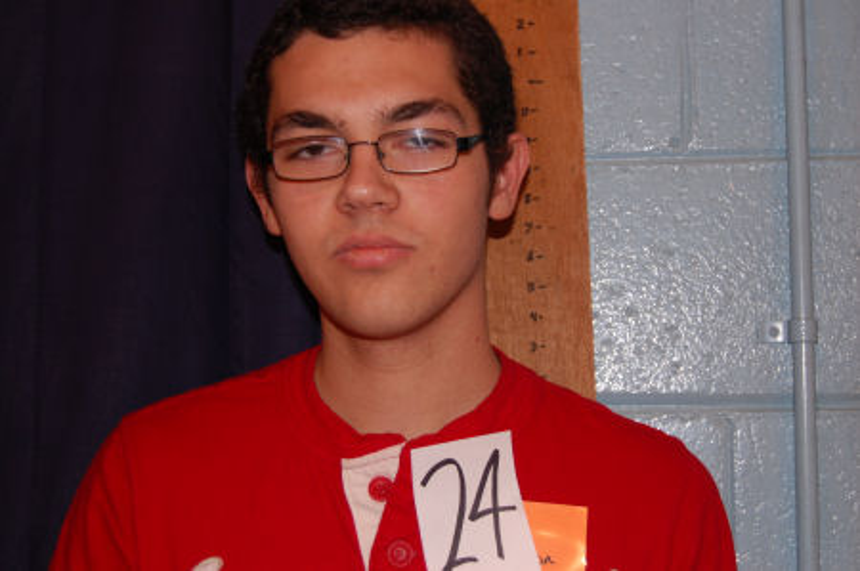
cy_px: 286
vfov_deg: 25.7
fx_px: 1253
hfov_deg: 37.9
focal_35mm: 52
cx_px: 430
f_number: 4.8
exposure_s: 1/60
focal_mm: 35
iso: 400
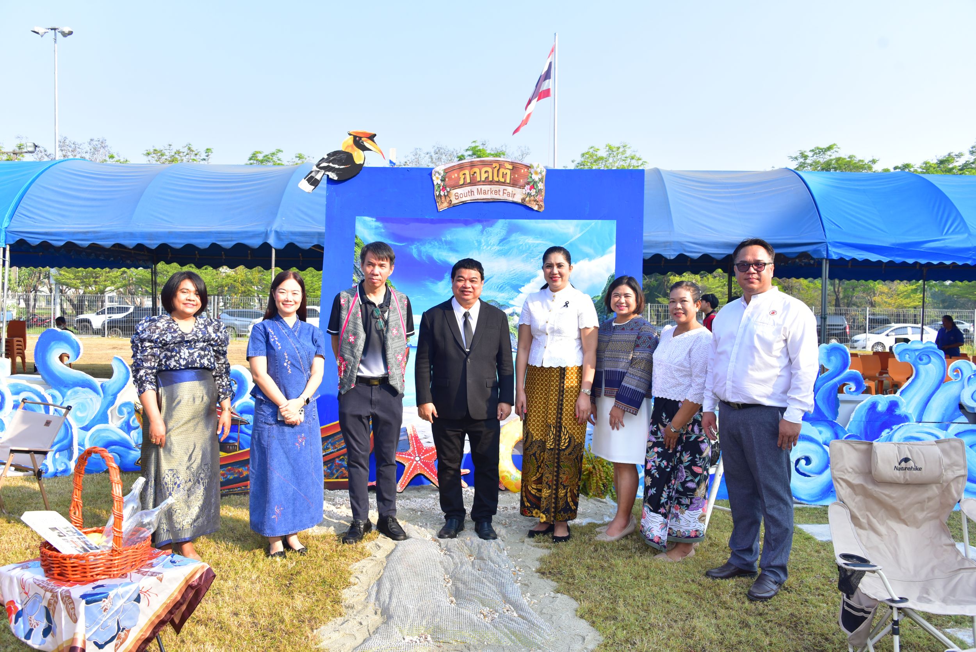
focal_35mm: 28
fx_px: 759
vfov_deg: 46.4
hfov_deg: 65.5
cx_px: 488
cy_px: 326
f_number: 6.3
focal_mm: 28
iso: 160
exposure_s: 1/200
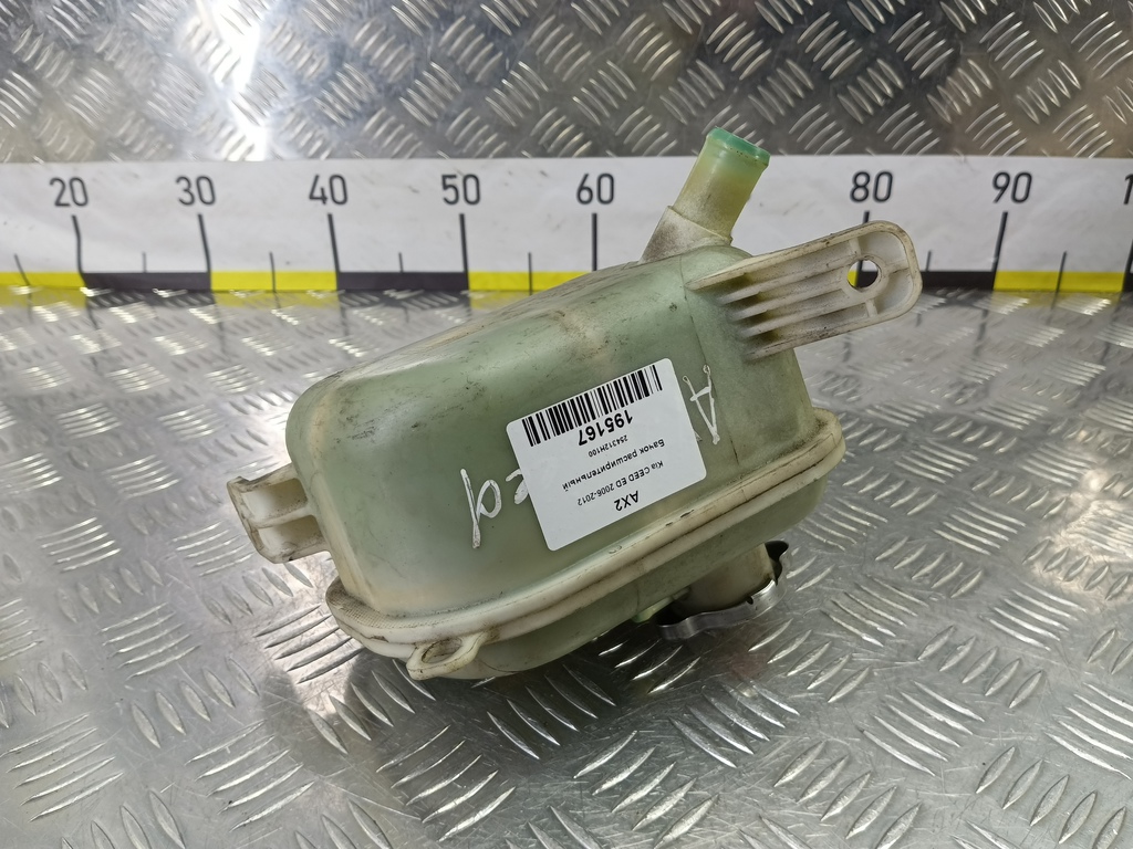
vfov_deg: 58.9
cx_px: 566
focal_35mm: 23
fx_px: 753
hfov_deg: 73.9
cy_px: 424
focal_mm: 4.11
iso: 134
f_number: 1.6
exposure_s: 1/50
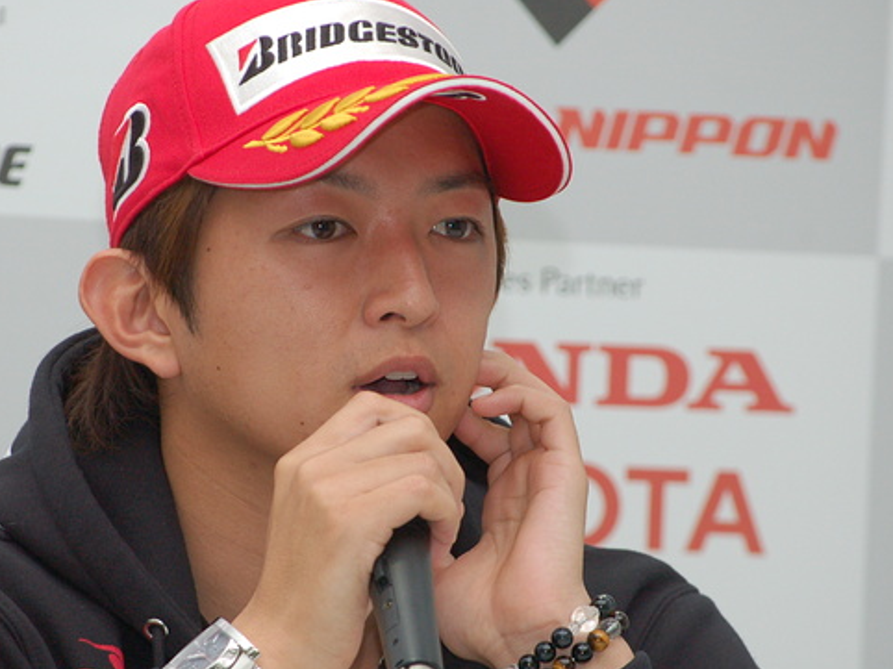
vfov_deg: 4.6
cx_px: 367
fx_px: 8354
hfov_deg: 6.1
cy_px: 406
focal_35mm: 324
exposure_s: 1/60
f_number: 8
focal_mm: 150
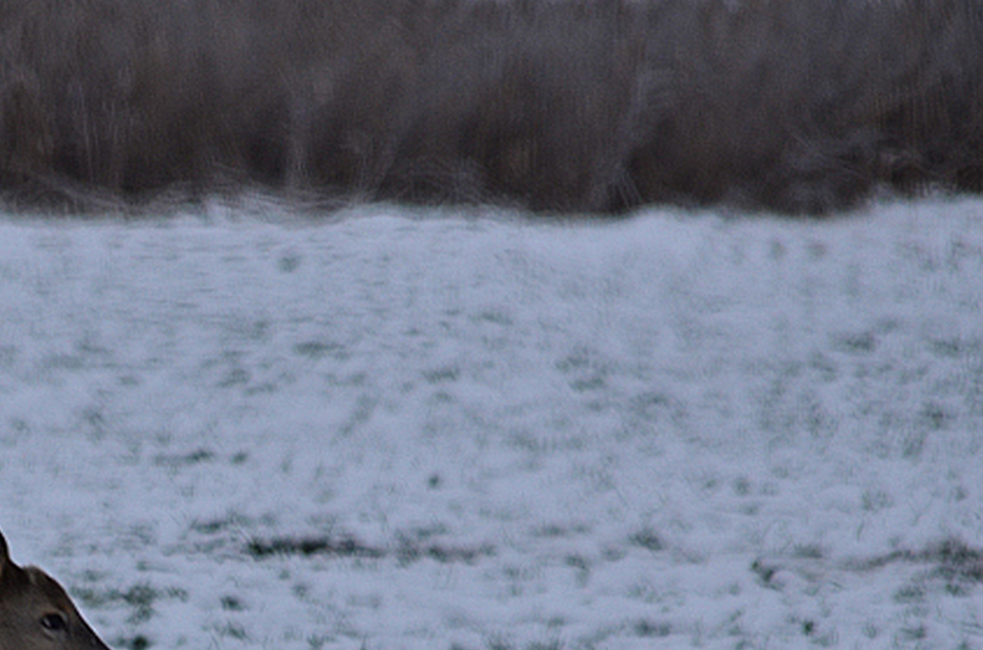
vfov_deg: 1.9
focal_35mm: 728
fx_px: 19826
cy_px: 755
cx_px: -51
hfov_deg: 2.8
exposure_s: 1/125
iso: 160
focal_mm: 200
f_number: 8
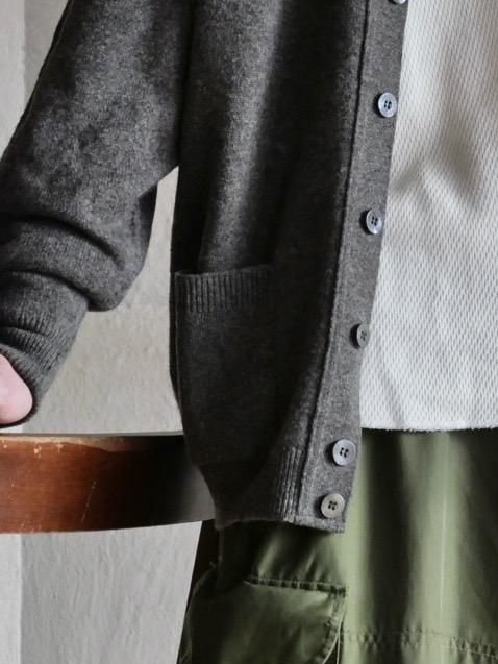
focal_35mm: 193
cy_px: 153
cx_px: 392
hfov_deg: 7.7
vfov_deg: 10.2
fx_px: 3701
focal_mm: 48
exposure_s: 1/125
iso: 800
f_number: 3.9
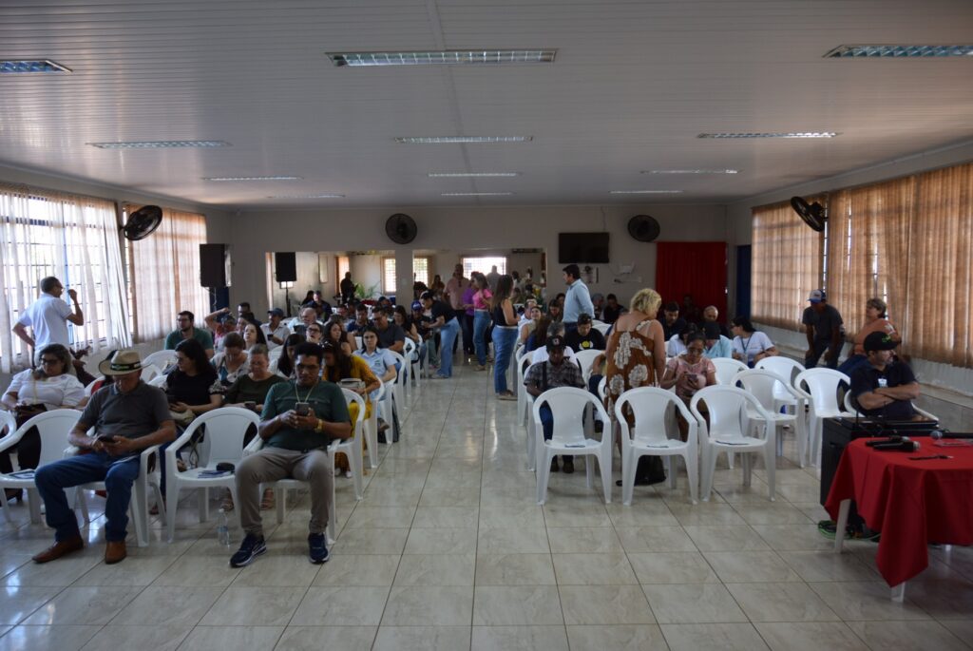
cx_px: 486
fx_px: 730
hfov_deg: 67.3
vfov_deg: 48.0
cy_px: 326
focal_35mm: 27
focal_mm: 18
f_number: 4.5
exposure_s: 1/80
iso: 400
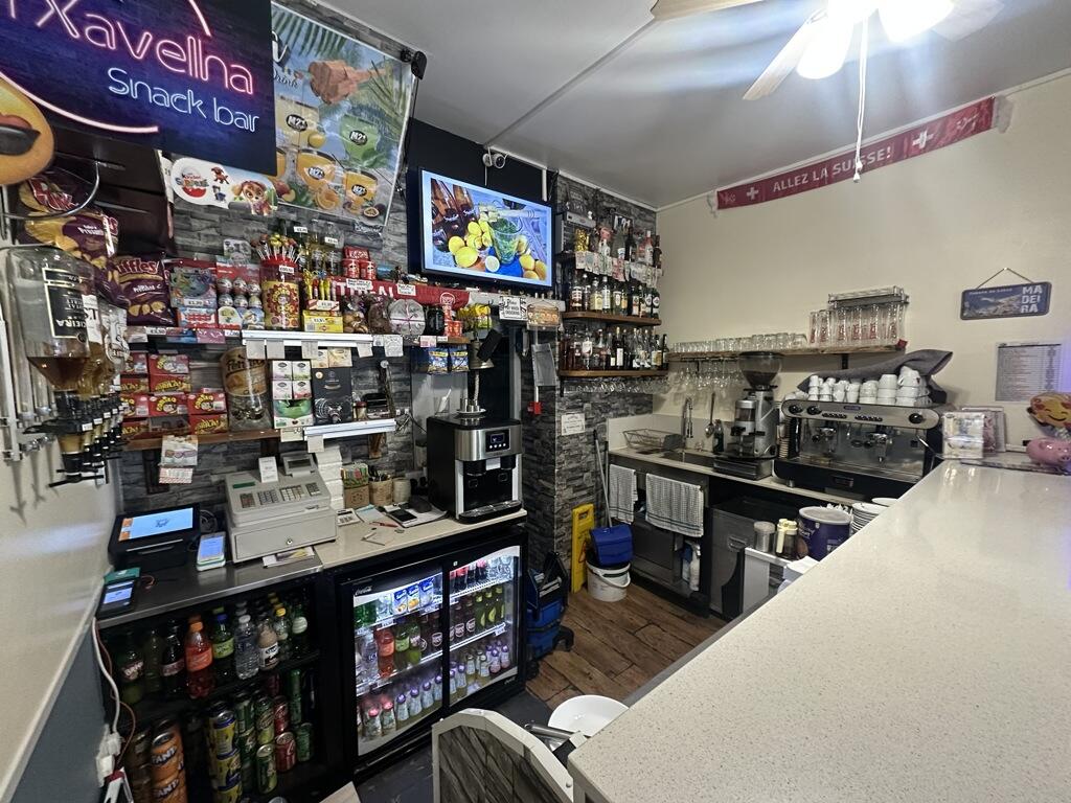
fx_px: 433
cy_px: 402
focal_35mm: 14
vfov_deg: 85.7
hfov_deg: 102.1
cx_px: 536
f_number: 2.2
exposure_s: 1/50
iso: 400
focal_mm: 2.22
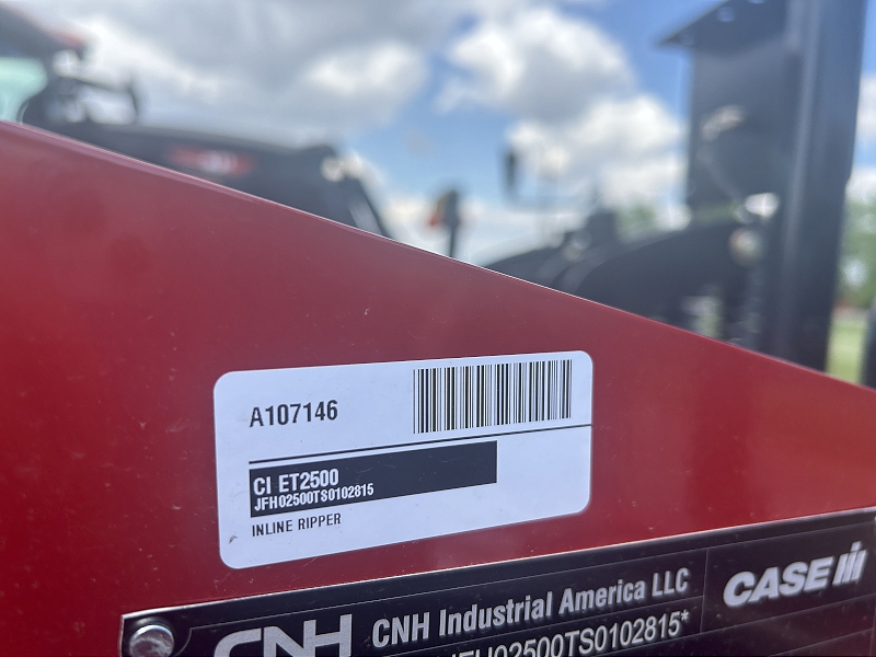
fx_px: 658
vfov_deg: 53.1
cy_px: 328
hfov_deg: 67.3
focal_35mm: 26
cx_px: 438
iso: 50
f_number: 1.5
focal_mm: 5.7
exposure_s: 1/2123
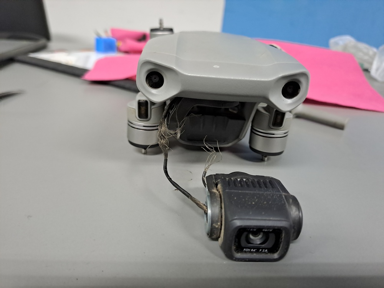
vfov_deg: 54.9
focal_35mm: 25
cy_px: 144
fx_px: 277
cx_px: 192
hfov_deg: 69.4
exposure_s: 1/25
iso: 400
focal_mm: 4.65
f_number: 1.8
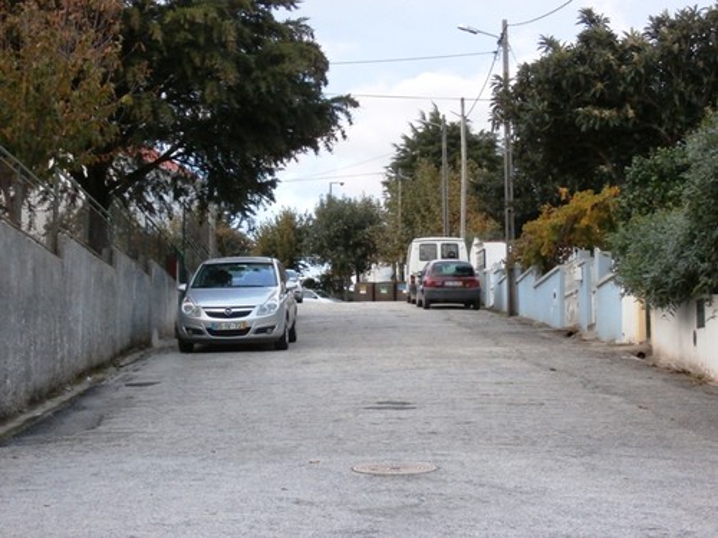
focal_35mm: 73
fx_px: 1514
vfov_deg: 20.2
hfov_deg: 26.7
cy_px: 269
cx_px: 359
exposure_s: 1/40
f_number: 4.5
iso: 400
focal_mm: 13.06
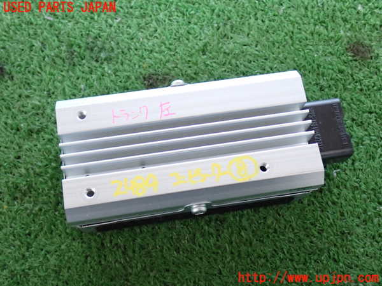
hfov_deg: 40.4
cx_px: 191
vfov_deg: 30.9
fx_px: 519
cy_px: 143
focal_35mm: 47
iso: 800
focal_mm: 8.4
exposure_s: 1/30
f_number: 3.1
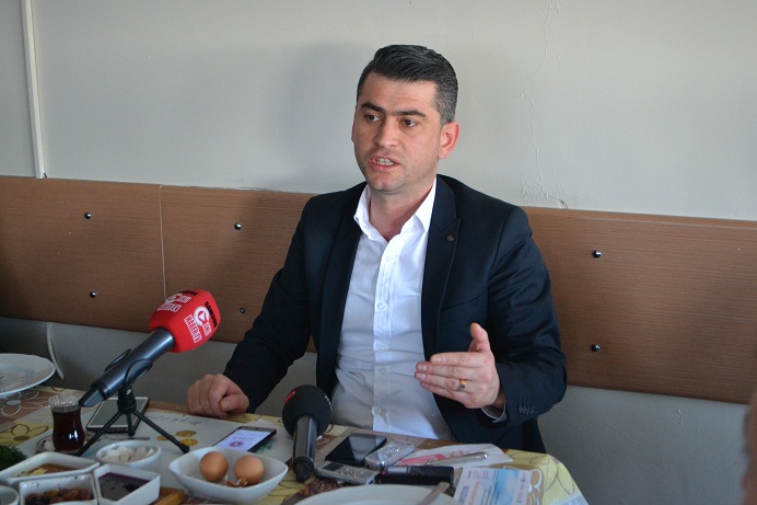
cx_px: 378
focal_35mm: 60
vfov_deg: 22.6
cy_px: 252
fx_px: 1261
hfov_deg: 33.4
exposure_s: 1/60
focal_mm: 40
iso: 1800
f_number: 5.3
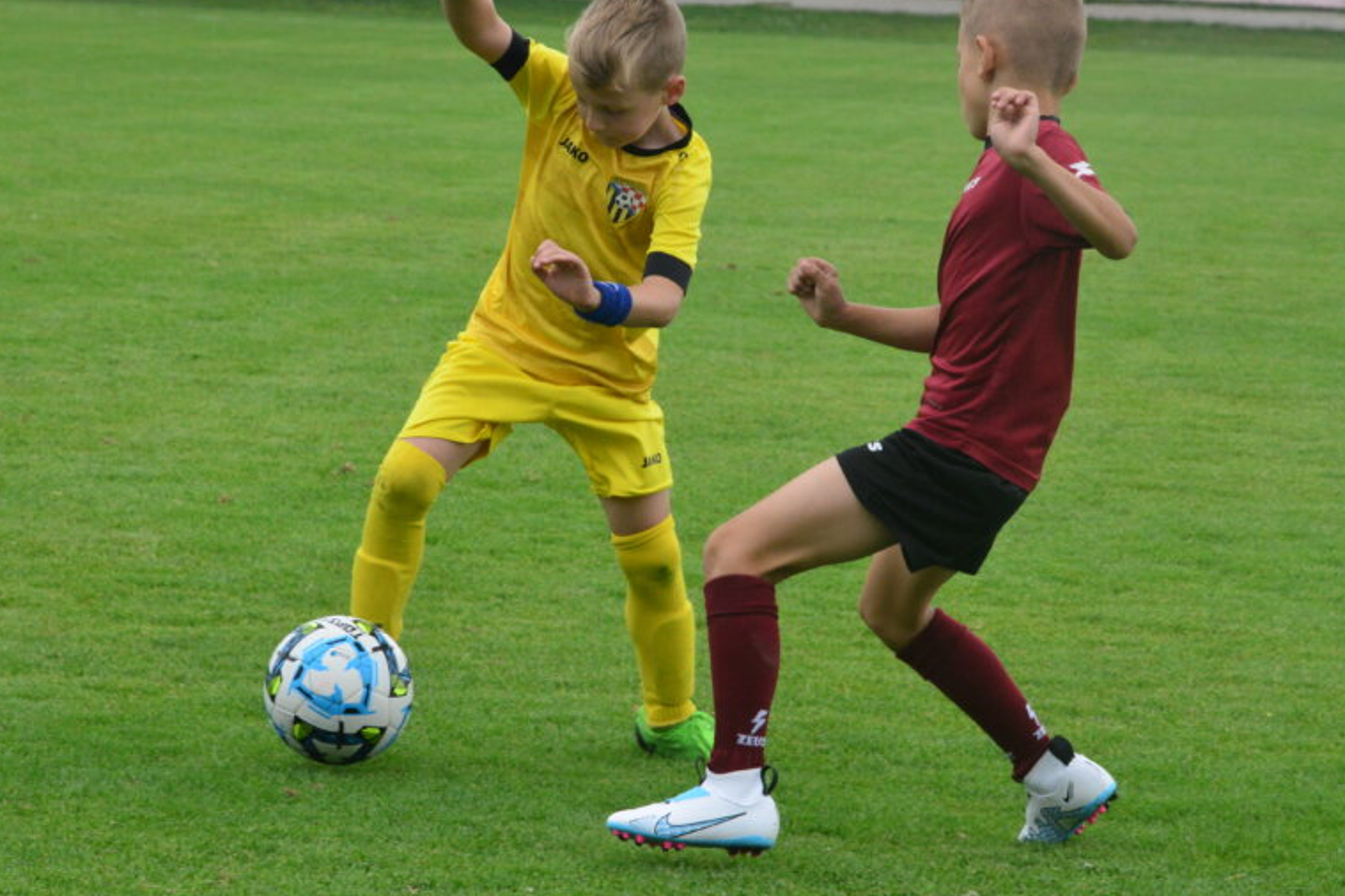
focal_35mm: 270
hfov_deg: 7.6
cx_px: 686
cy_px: 410
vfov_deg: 5.1
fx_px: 10087
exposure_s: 1/1000
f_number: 16
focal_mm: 200
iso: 4000
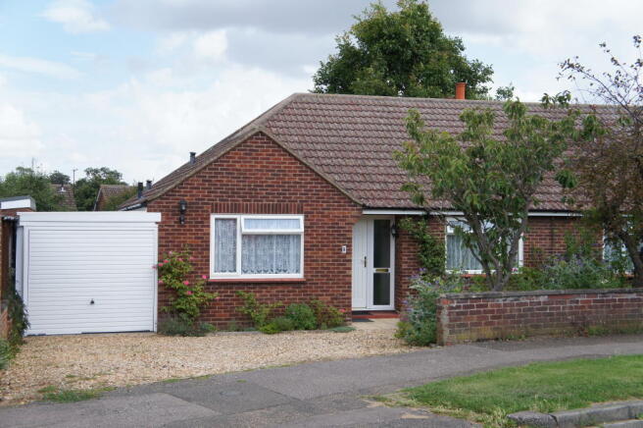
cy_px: 214
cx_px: 322
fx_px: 937
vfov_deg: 25.7
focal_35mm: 52
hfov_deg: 37.9
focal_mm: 35
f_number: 6.3
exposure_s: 1/400
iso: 200
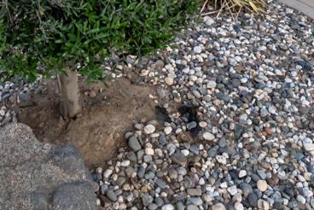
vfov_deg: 18.1
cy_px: -184
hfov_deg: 34.9
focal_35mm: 57
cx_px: 128
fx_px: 498
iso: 1600
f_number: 2.8
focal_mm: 14
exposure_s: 1/160
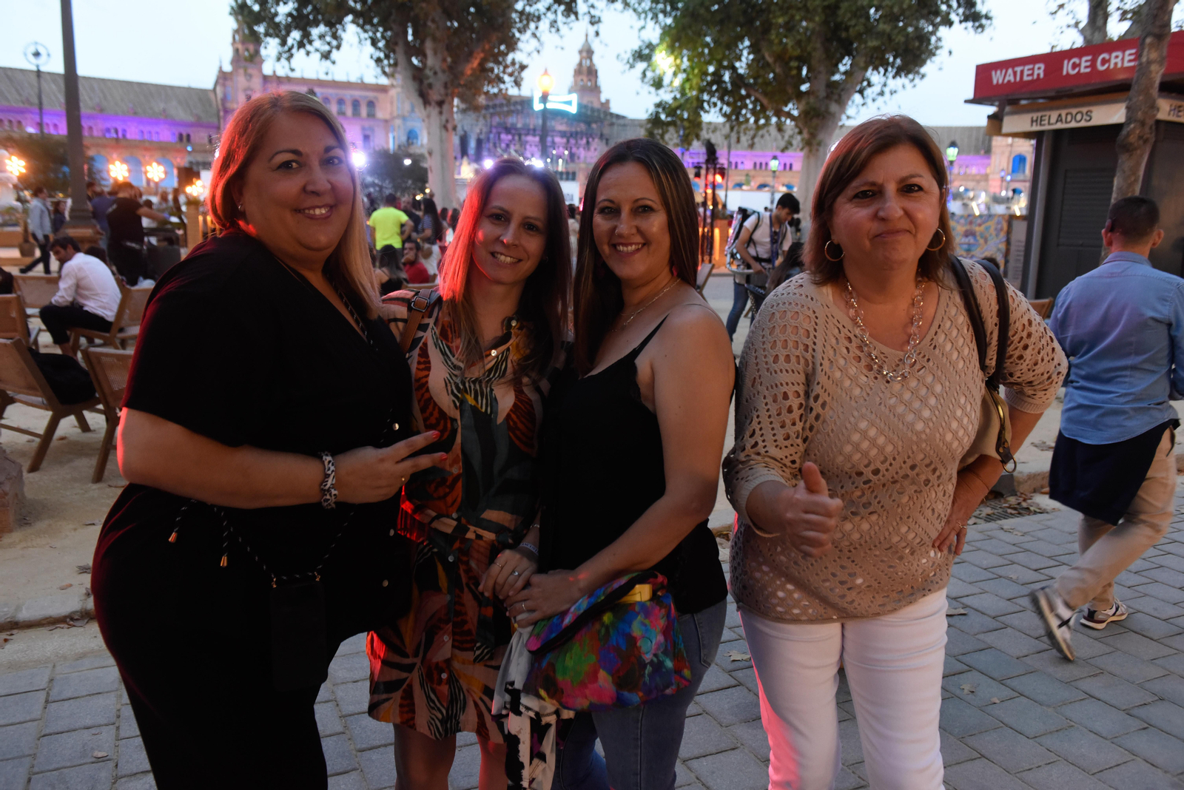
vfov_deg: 46.4
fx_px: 921
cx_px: 592
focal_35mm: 28
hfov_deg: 65.5
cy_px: 395
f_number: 4
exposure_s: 1/80
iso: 3200
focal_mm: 28
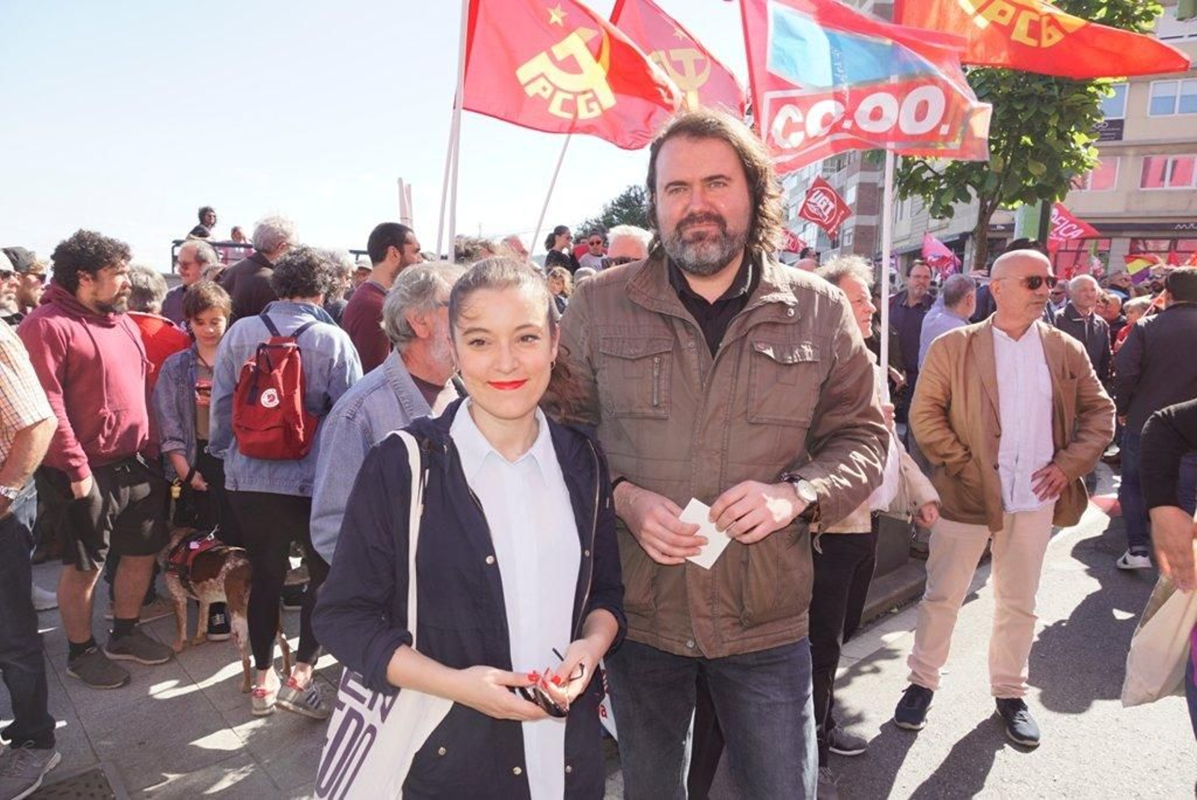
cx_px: 598
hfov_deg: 73.7
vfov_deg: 53.2
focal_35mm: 24
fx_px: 798
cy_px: 400
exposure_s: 1/125
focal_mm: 16
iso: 100
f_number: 6.3
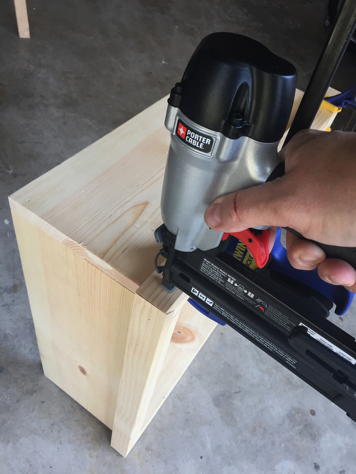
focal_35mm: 29
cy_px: 237
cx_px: 178
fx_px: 398
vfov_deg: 61.7
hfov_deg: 48.2
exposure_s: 1/30
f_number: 2.2
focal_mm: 4.15
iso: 40
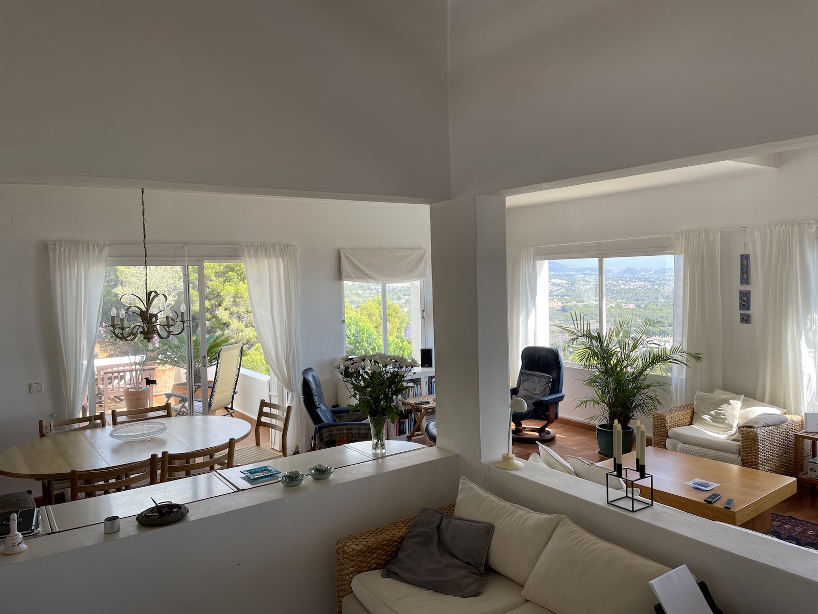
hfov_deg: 67.3
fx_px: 614
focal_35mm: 26
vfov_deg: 53.1
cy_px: 307
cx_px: 409
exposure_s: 1/428
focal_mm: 4.2
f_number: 1.6
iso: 32
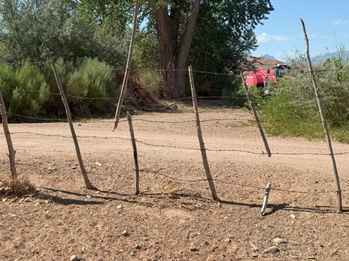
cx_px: 182
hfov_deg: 36.2
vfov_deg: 27.4
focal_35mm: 53
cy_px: 87
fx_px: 534
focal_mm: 6.76
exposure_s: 1/4673
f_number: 1.78
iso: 80
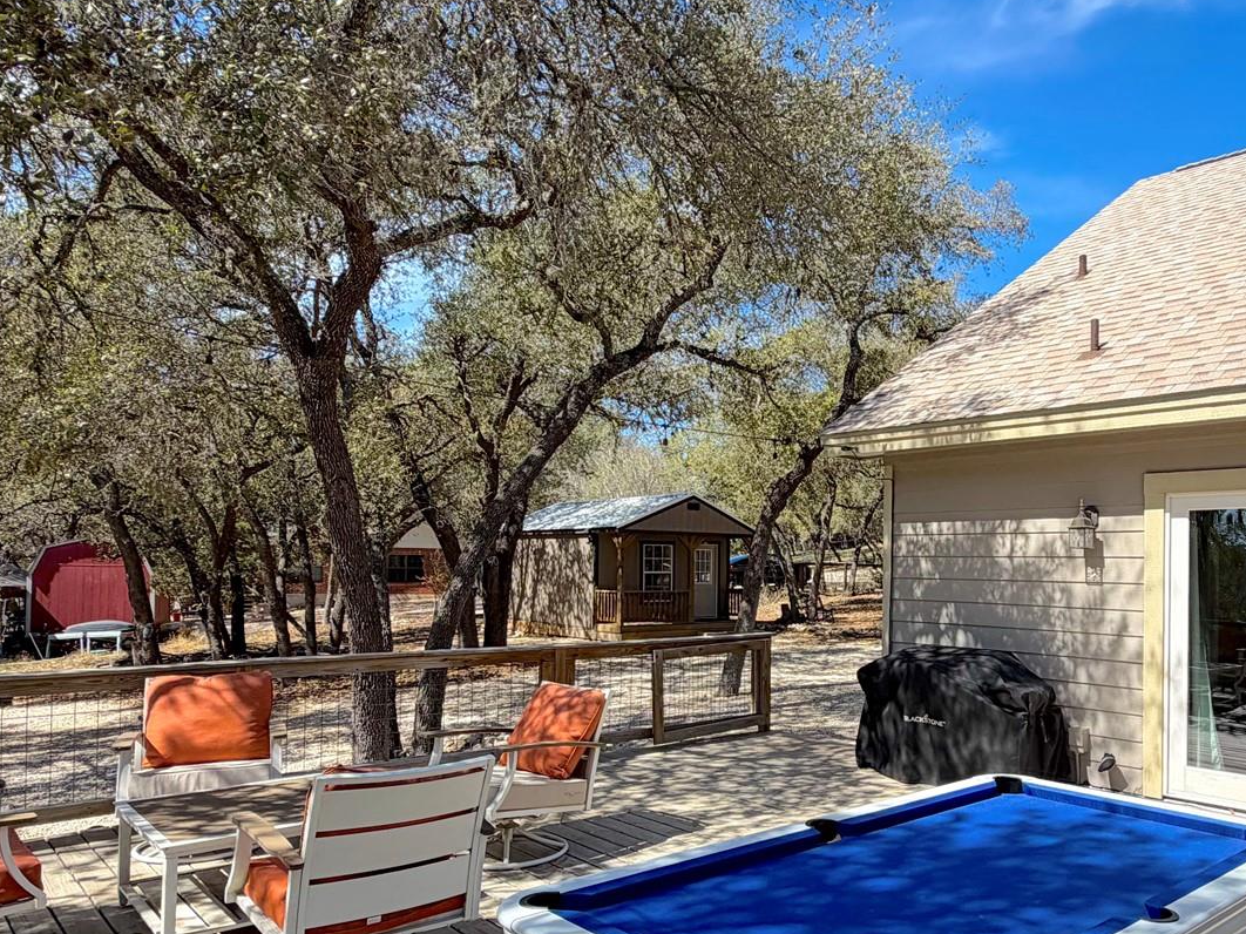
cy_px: 566
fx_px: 972
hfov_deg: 63.8
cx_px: 822
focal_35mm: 27
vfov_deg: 51.0
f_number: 2.2
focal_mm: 2.22
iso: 32
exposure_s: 1/770
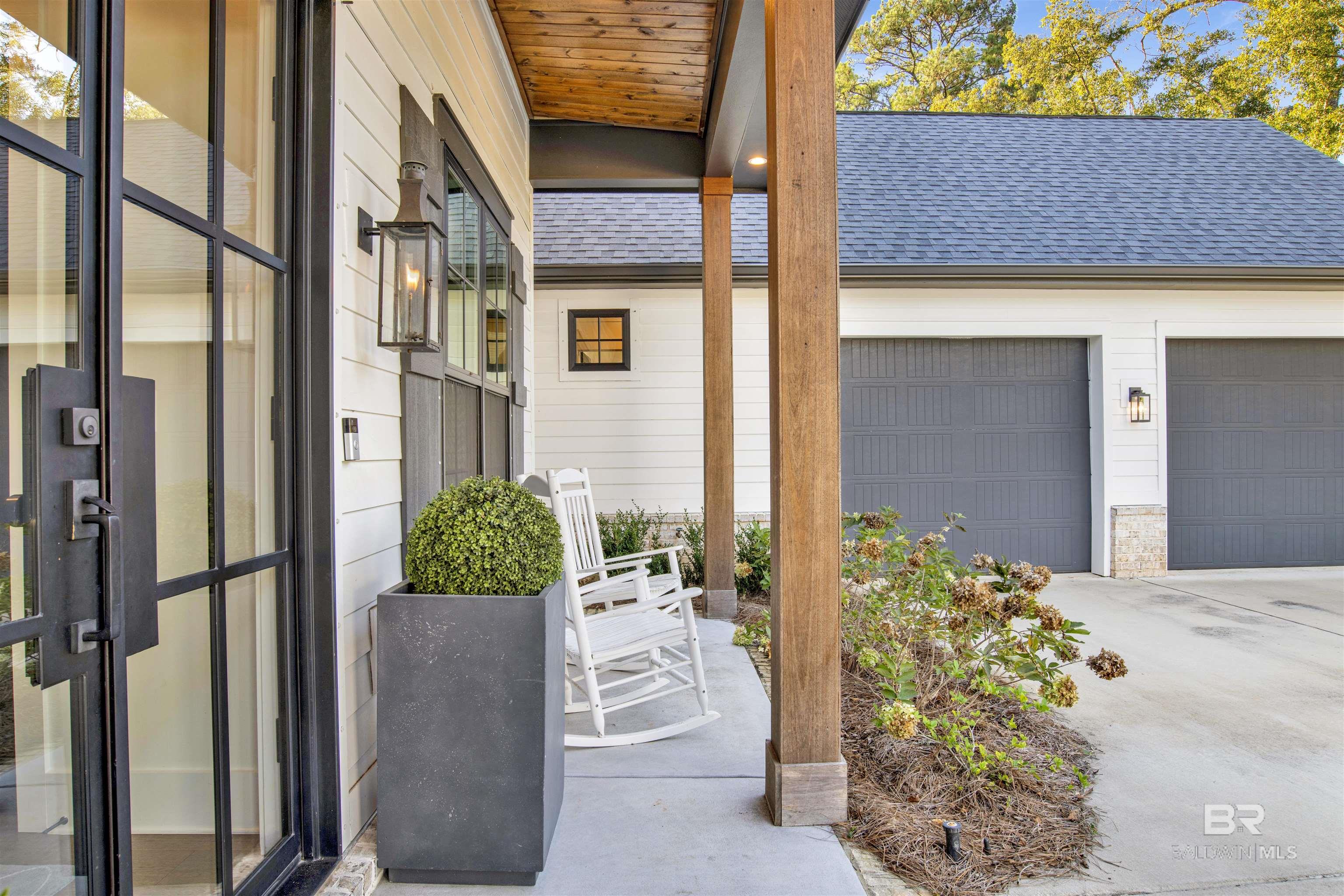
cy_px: 448
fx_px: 784
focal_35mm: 21
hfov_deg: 81.2
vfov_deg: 59.5
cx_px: 672
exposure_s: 1/13
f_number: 11
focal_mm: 21
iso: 200
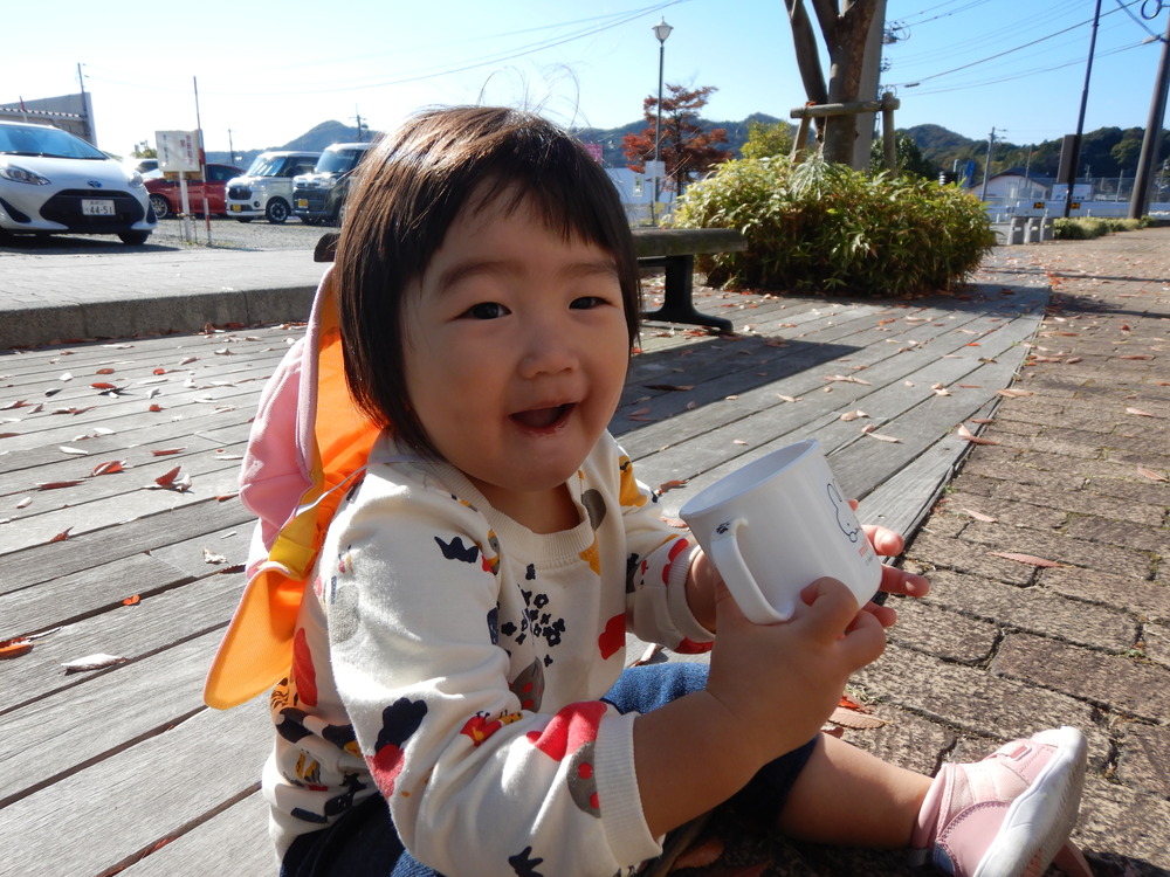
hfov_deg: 71.6
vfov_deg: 56.8
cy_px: 438
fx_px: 811
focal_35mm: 24
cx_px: 585
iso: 125
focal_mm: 4.3
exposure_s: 1/1500
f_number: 2.8
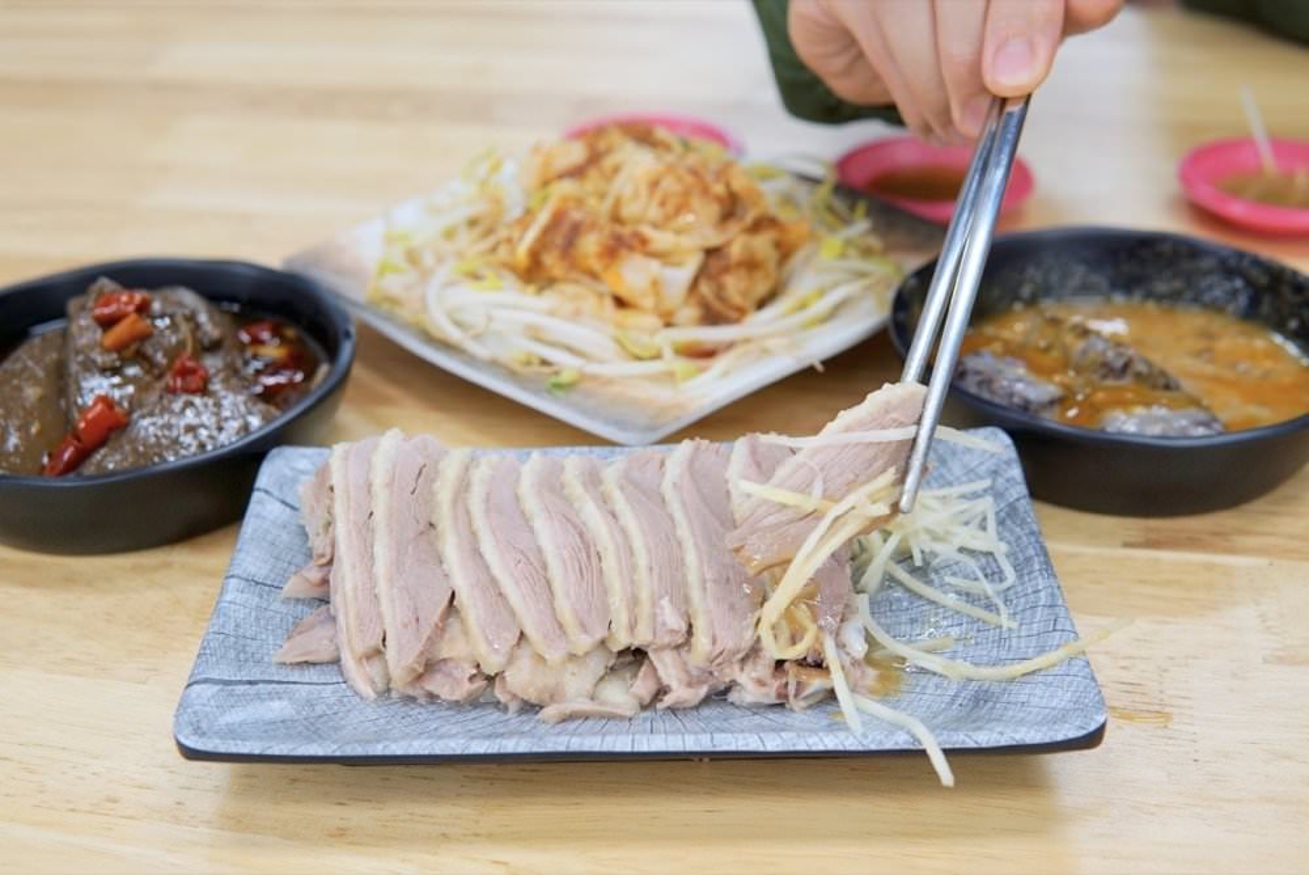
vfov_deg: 29.9
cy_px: 438
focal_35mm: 45
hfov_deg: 43.6
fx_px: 1637
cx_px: 654
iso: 500
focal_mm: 30
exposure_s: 1/60
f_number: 4
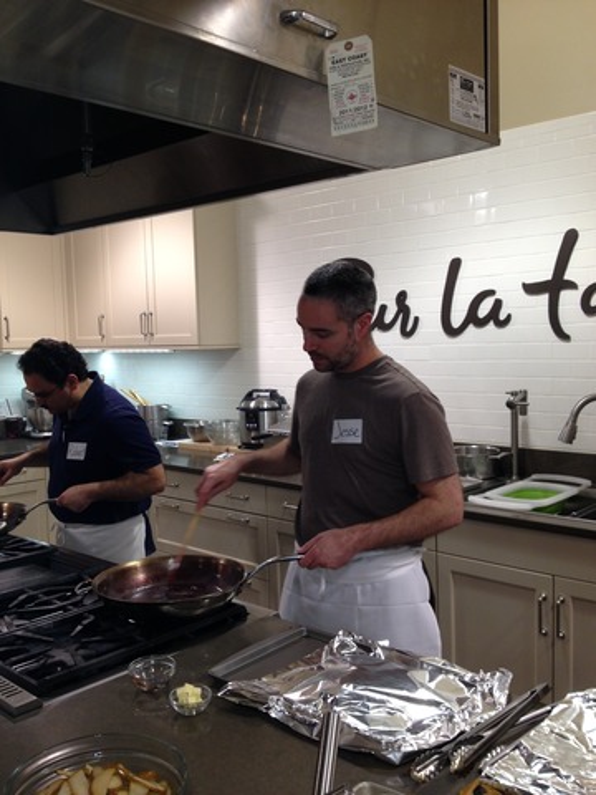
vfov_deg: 52.6
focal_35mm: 35
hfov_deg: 40.7
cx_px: 298
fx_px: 803
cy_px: 398
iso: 64
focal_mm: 4.28
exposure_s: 1/30
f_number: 2.4
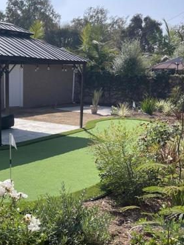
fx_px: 319
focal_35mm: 45
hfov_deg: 31.1
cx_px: 30
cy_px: 168
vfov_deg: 41.4
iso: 32
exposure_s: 1/2257
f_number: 1.6
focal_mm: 4.2
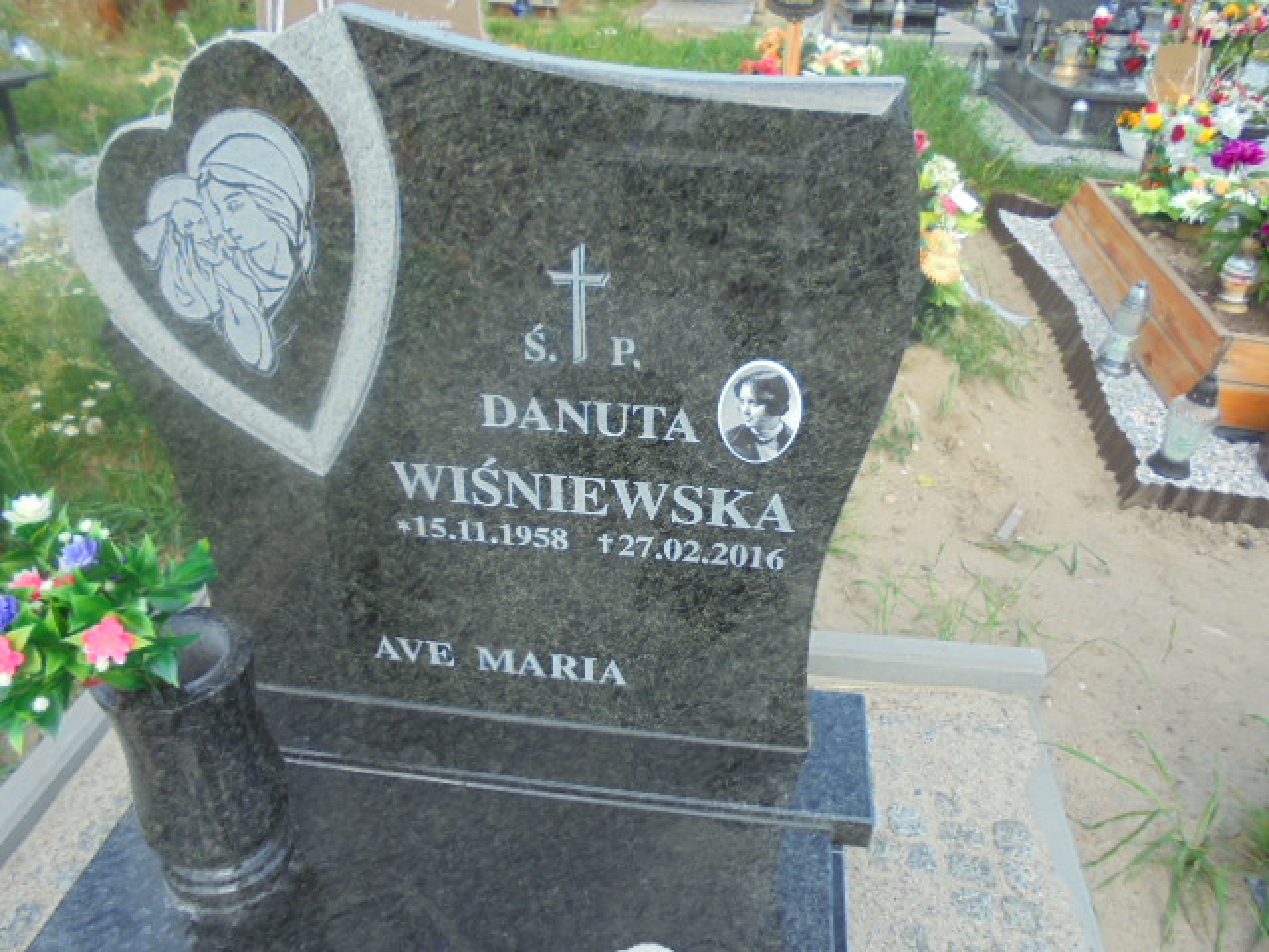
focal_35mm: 26
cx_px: 634
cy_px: 476
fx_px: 953
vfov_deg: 53.1
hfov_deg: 67.3
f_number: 3.5
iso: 100
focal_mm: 4.6
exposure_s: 1/320
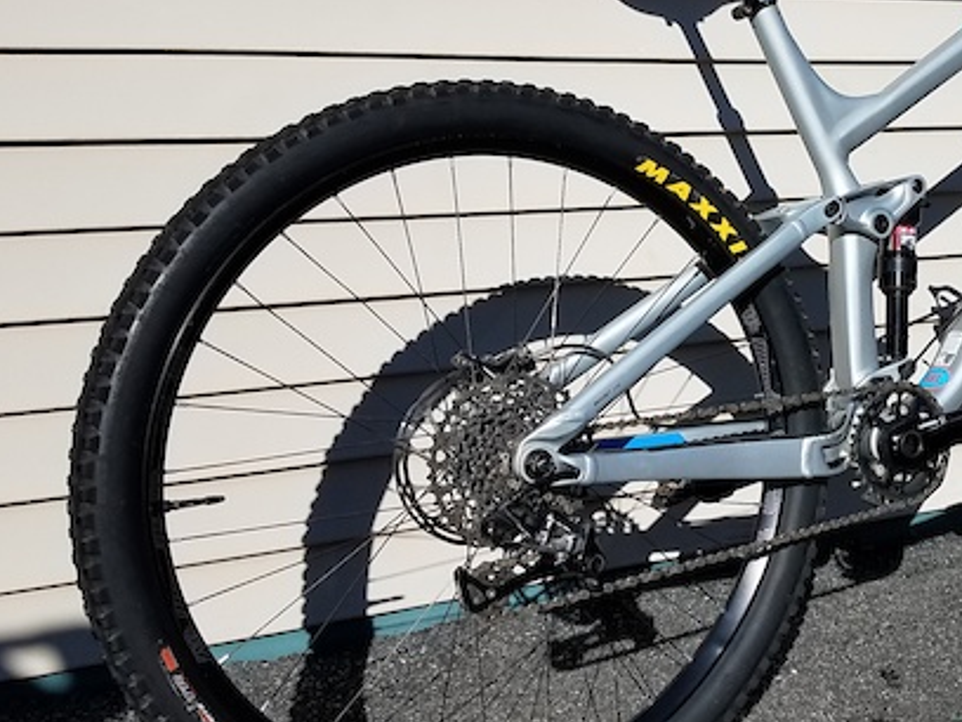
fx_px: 1417
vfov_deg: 28.4
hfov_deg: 36.3
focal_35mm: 51
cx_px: 764
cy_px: 241
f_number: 1.7
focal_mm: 4.2
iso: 40
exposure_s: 1/3336
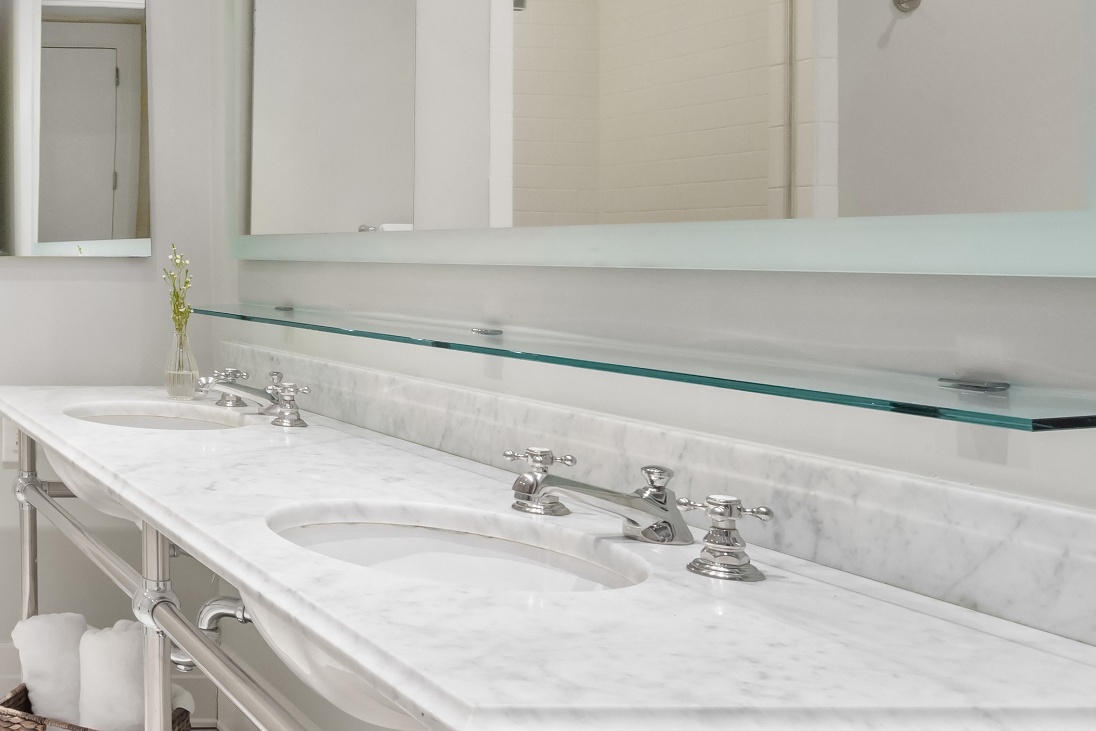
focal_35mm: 37
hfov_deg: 38.4
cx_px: -220
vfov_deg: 35.7
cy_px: 275
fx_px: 1126
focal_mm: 13
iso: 500
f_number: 11
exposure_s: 1/2.5
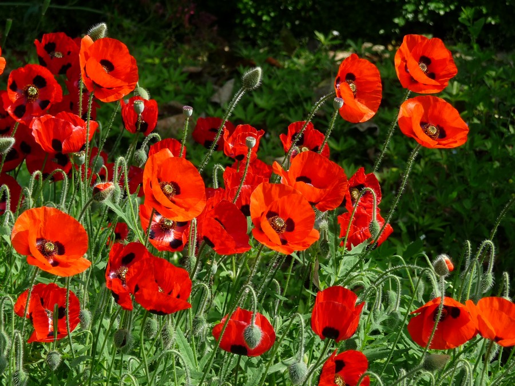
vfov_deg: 7.1
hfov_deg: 9.5
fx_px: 3109
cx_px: 258
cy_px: 193
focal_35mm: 209
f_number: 4.8
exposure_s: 1/320
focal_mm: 32.3
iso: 100
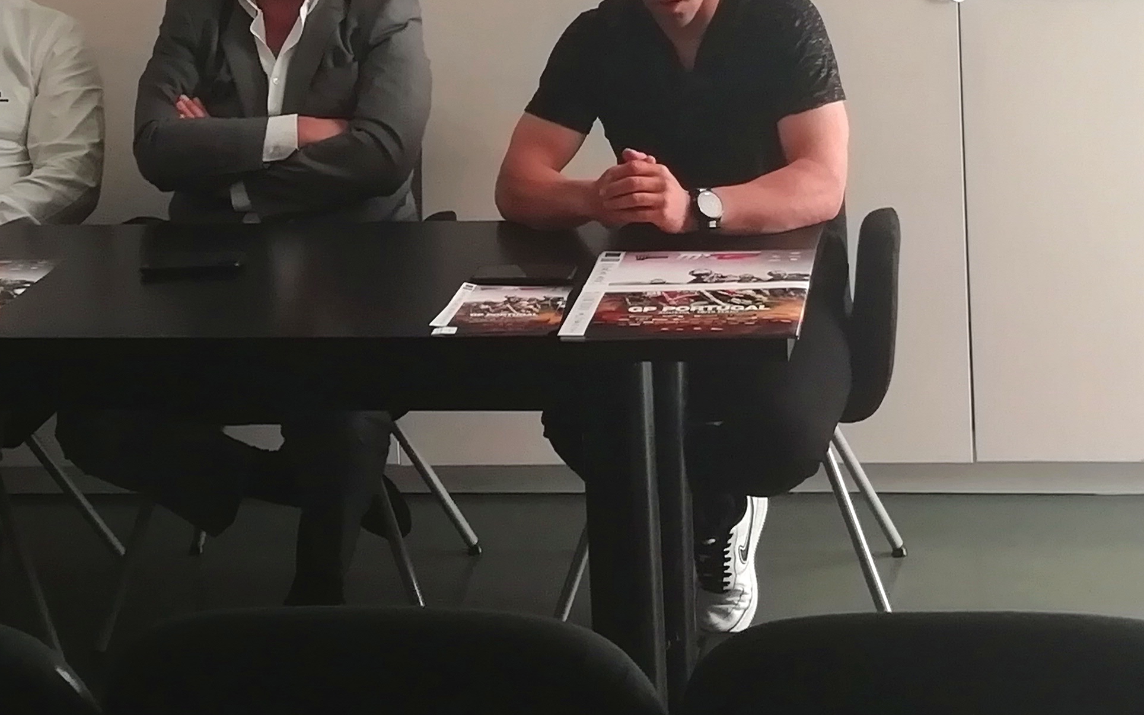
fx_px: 2494
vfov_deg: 15.7
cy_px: -154
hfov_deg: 25.8
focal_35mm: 80
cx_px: 684
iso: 100
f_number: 2.2
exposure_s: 1/33.3
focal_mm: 3.46
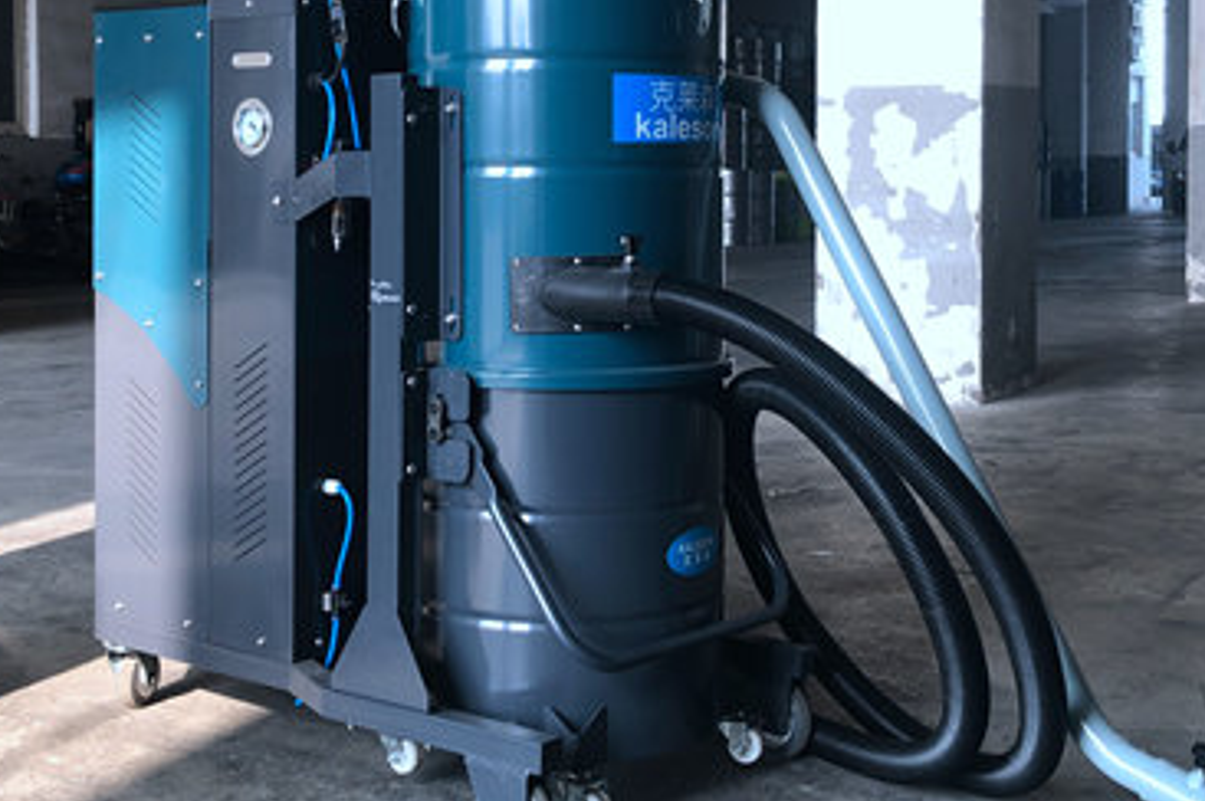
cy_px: 249
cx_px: 594
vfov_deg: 24.9
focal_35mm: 54
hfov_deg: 36.9
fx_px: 1806
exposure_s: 1/100
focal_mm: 3.99
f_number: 1.8
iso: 20
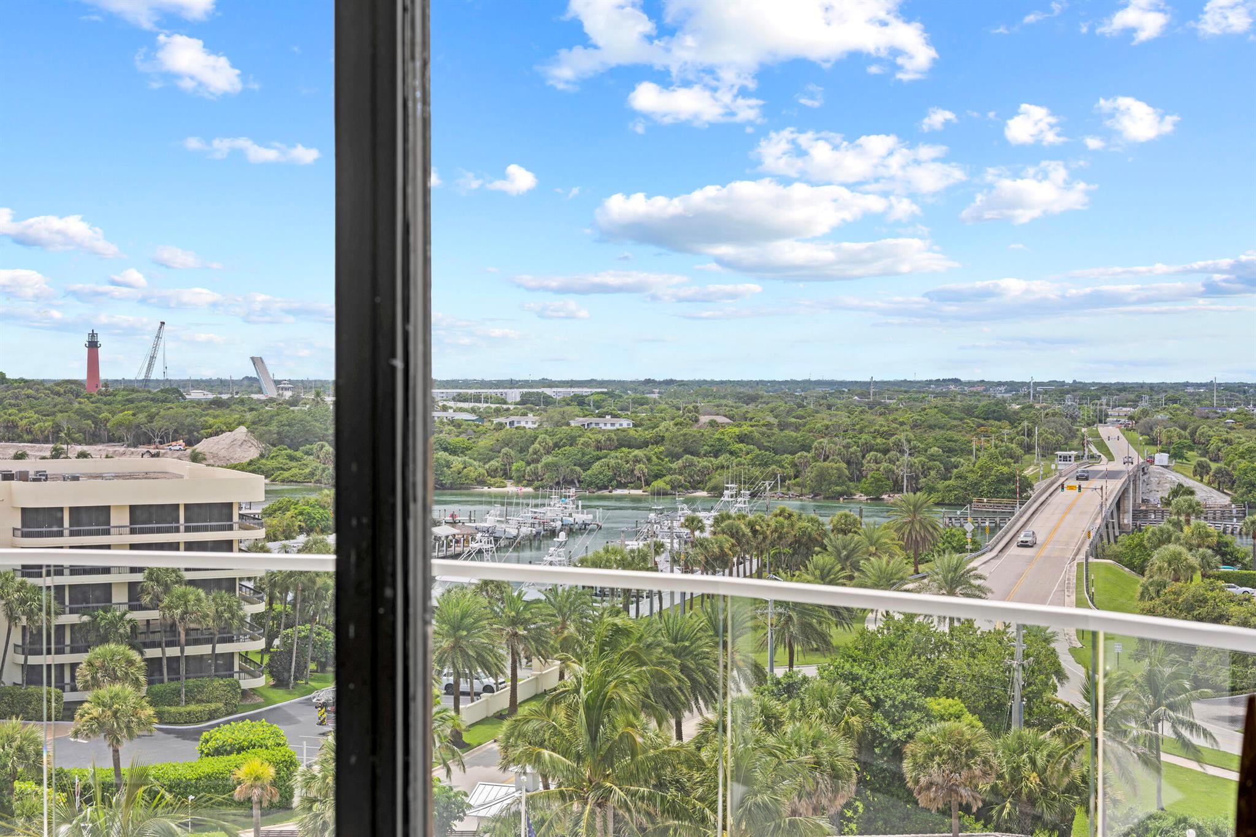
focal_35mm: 50
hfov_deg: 39.6
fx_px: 1744
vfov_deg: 27.0
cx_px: 628
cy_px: 418
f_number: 8
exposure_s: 1/8
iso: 64
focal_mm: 50
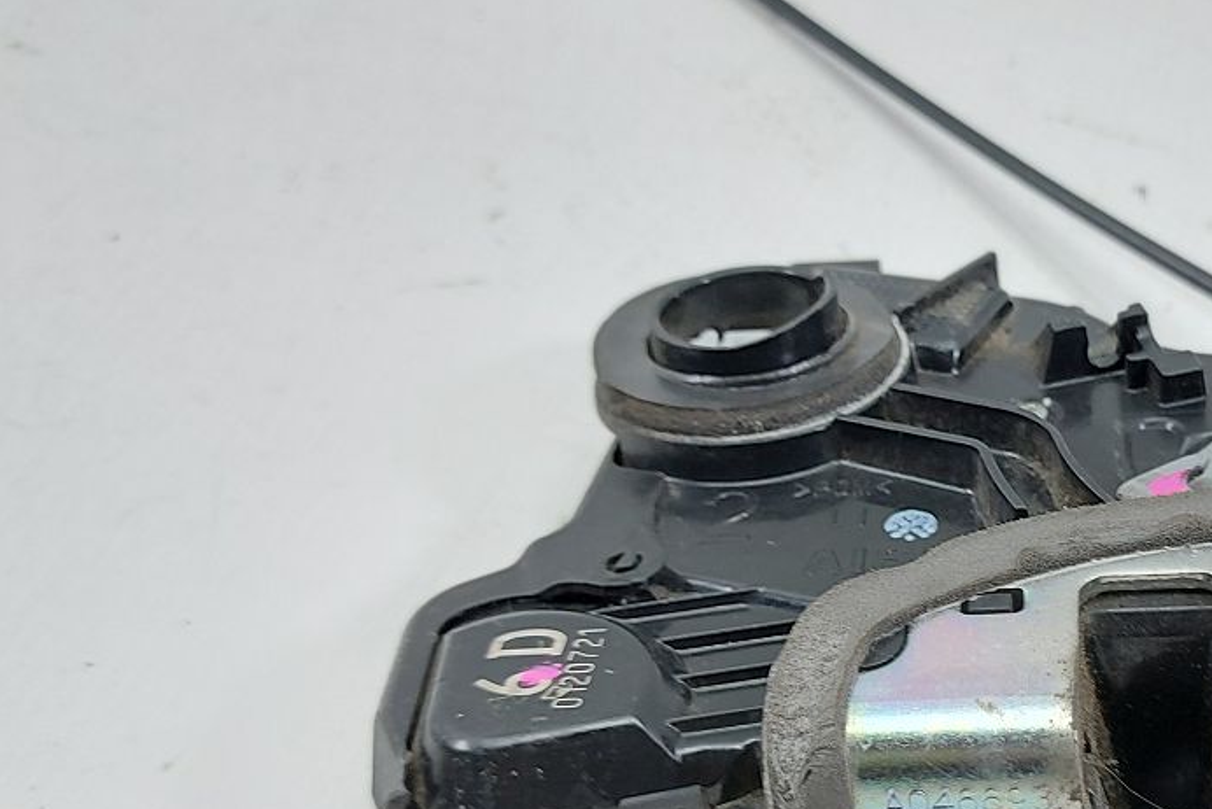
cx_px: 1043
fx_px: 1684
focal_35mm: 50
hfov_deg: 37.5
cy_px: 538
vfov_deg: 26.9
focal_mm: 5.23
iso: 100
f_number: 1.8
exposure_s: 1/50
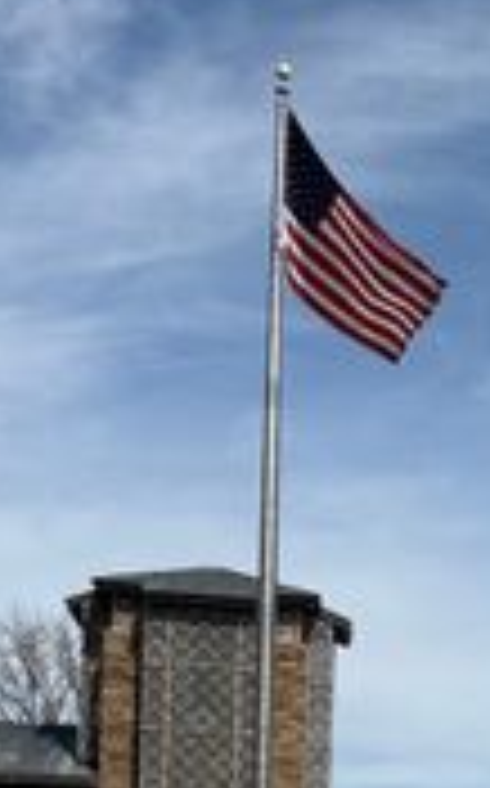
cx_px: 953
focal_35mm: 97
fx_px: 2078
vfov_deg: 20.2
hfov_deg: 12.1
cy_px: 934
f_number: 1.78
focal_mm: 6.76
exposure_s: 1/9091
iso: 80
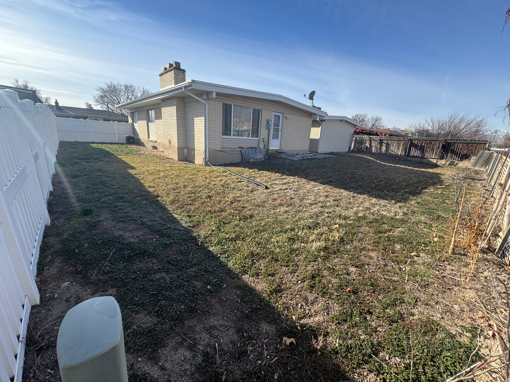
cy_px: 191
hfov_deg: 102.1
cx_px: 255
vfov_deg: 85.7
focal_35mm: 14
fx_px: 206
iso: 40
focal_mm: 2.22
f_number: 2.2
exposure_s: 1/756
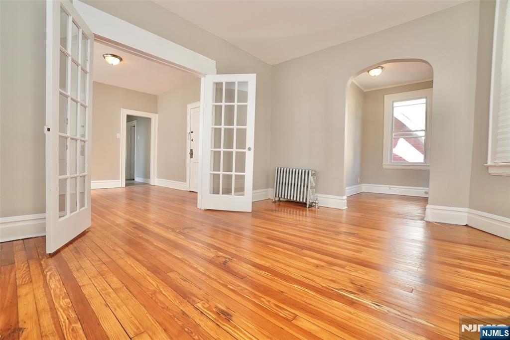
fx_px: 213
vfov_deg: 77.3
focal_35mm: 15
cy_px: 170
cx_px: 255
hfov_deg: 100.4
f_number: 8
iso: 1000
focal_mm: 10
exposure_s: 1/60
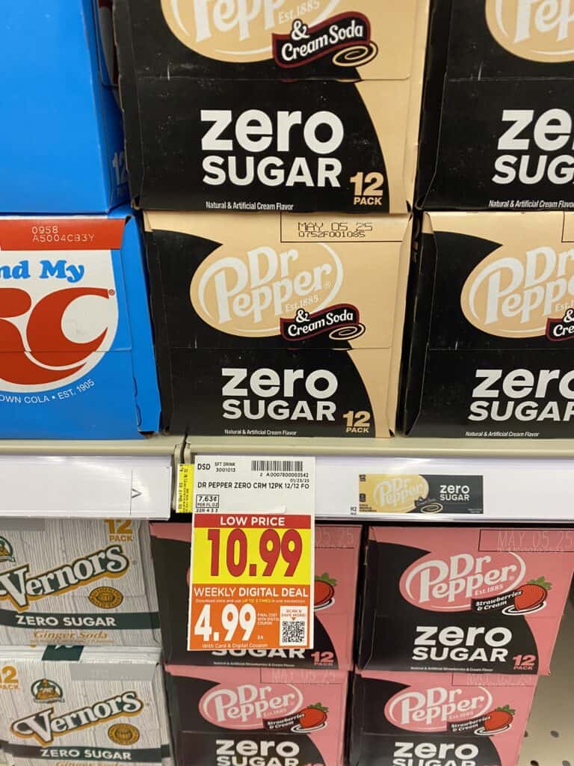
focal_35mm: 26
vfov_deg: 67.3
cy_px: 383
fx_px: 575
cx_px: 287
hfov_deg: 53.1
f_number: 1.8
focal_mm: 4.25
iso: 100
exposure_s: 1/63
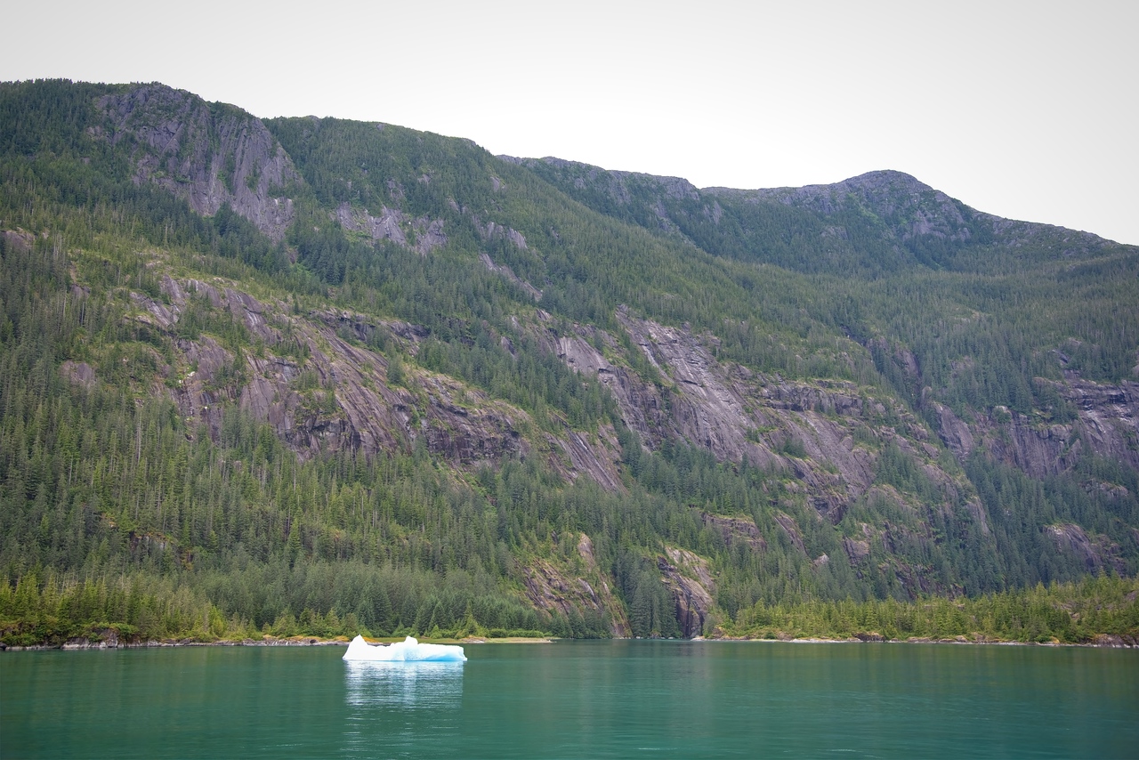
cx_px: 570
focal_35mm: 38
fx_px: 1202
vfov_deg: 35.1
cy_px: 380
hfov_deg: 50.7
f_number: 4.5
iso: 100
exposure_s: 1/80
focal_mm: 38
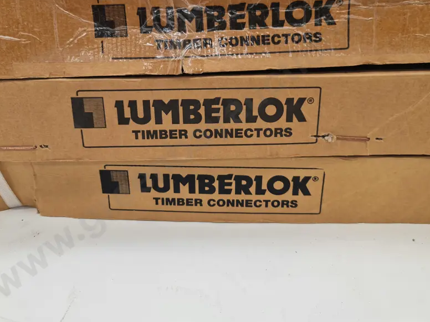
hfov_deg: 55.3
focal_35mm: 33
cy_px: 122
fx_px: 410
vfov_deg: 42.6
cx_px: 222
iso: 50
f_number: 1.8
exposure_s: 1/106
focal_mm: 7
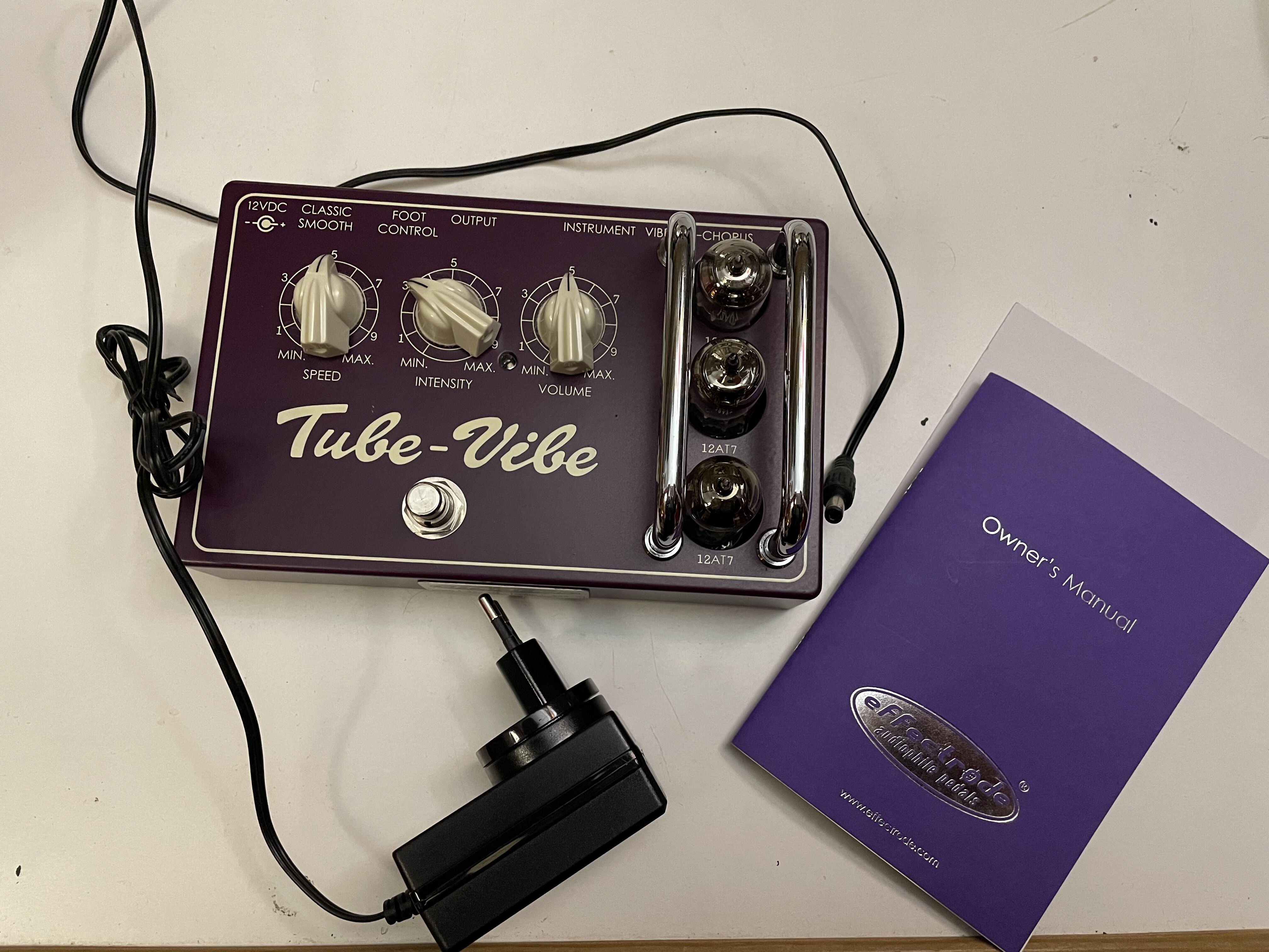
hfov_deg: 67.3
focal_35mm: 26
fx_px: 953
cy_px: 476
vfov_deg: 53.1
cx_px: 634
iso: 500
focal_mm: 4.2
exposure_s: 1/33
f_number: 1.6
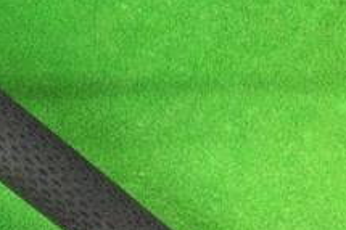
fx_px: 922
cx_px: -29
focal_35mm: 96
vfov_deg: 14.2
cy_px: 97
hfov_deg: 20.3
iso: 250
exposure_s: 1/30
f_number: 2.4
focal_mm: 3.3
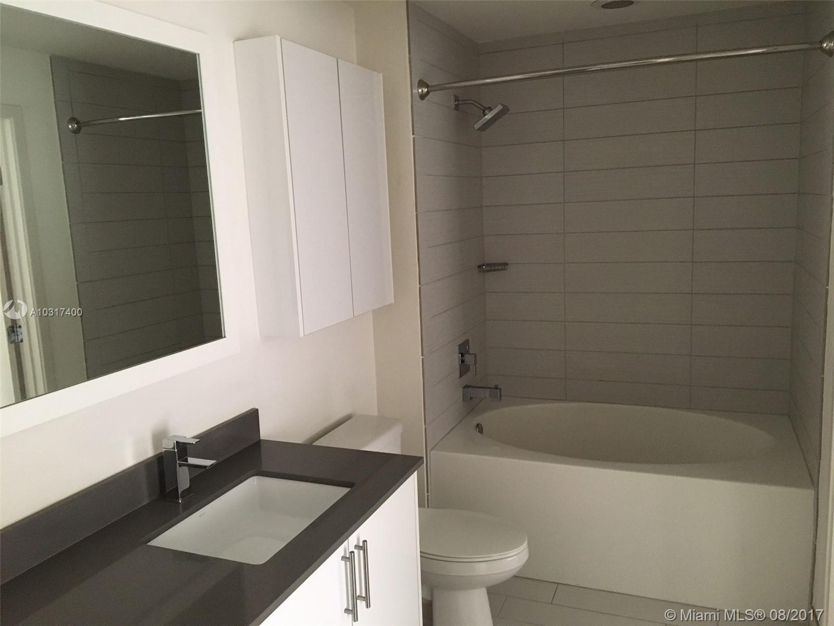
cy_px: 313
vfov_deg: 48.2
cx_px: 417
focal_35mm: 29
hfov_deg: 61.7
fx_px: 699
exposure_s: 1/30
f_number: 2.2
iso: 200
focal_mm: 4.15
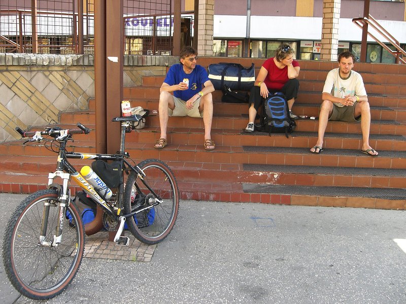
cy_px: 152
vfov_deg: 37.7
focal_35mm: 38
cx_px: 203
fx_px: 446
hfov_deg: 49.0
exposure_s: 1/125
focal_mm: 6.3
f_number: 3.1
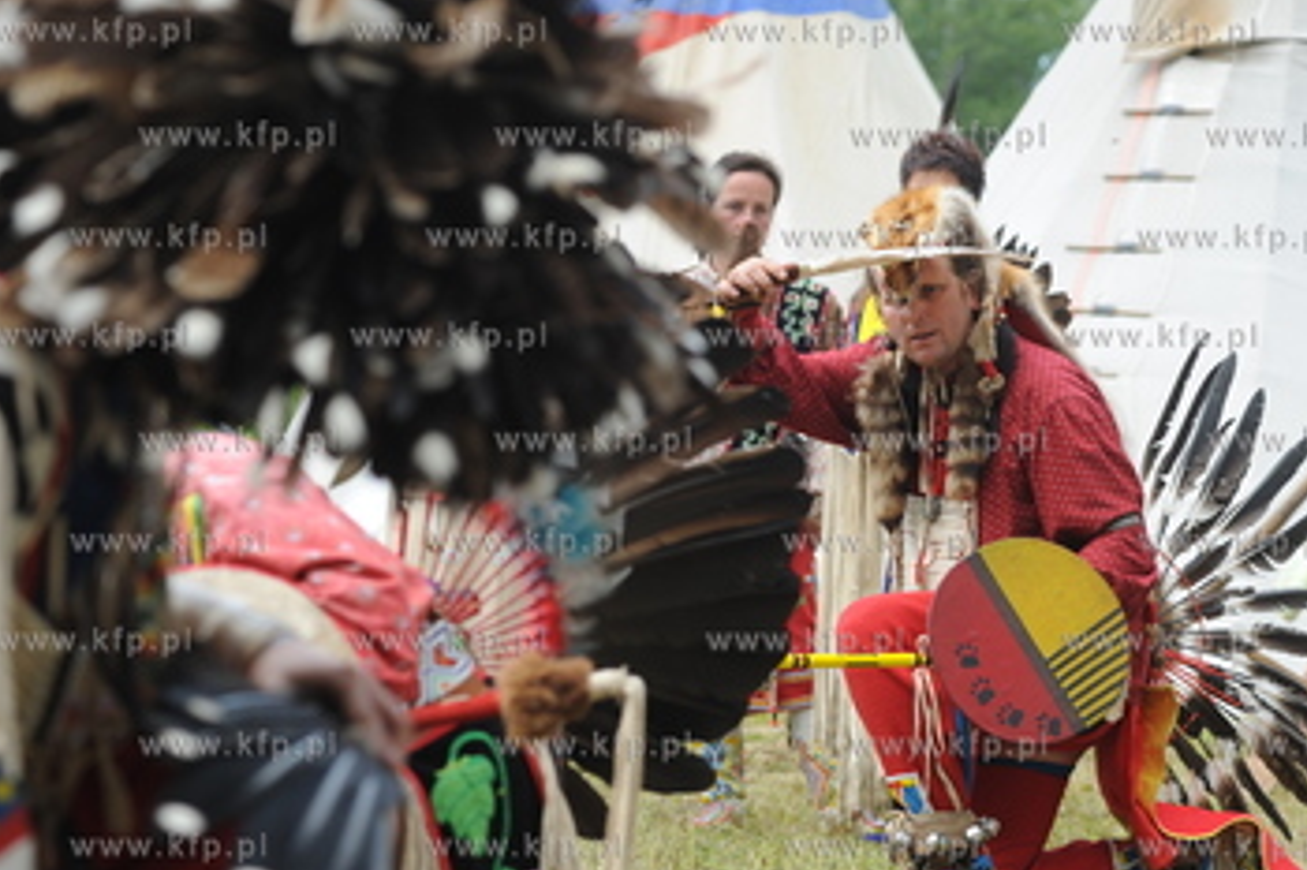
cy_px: 489
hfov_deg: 16.0
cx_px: 724
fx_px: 4645
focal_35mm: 128
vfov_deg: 10.7
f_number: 5.6
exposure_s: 1/160
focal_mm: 112
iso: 200
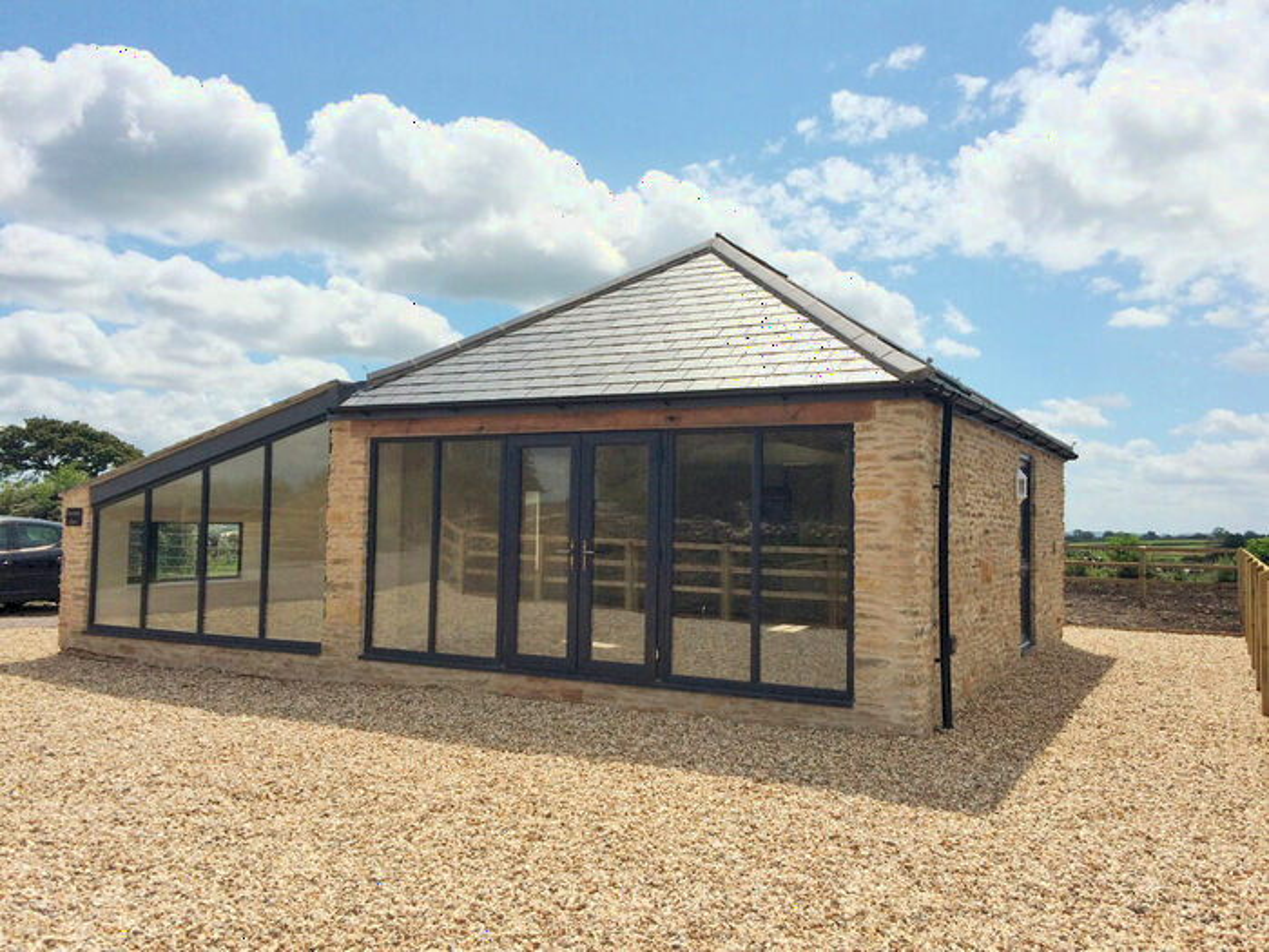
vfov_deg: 48.2
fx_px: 1063
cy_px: 476
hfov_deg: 61.7
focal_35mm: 29
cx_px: 634
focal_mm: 4.15
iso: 32
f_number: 2.2
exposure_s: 1/5882
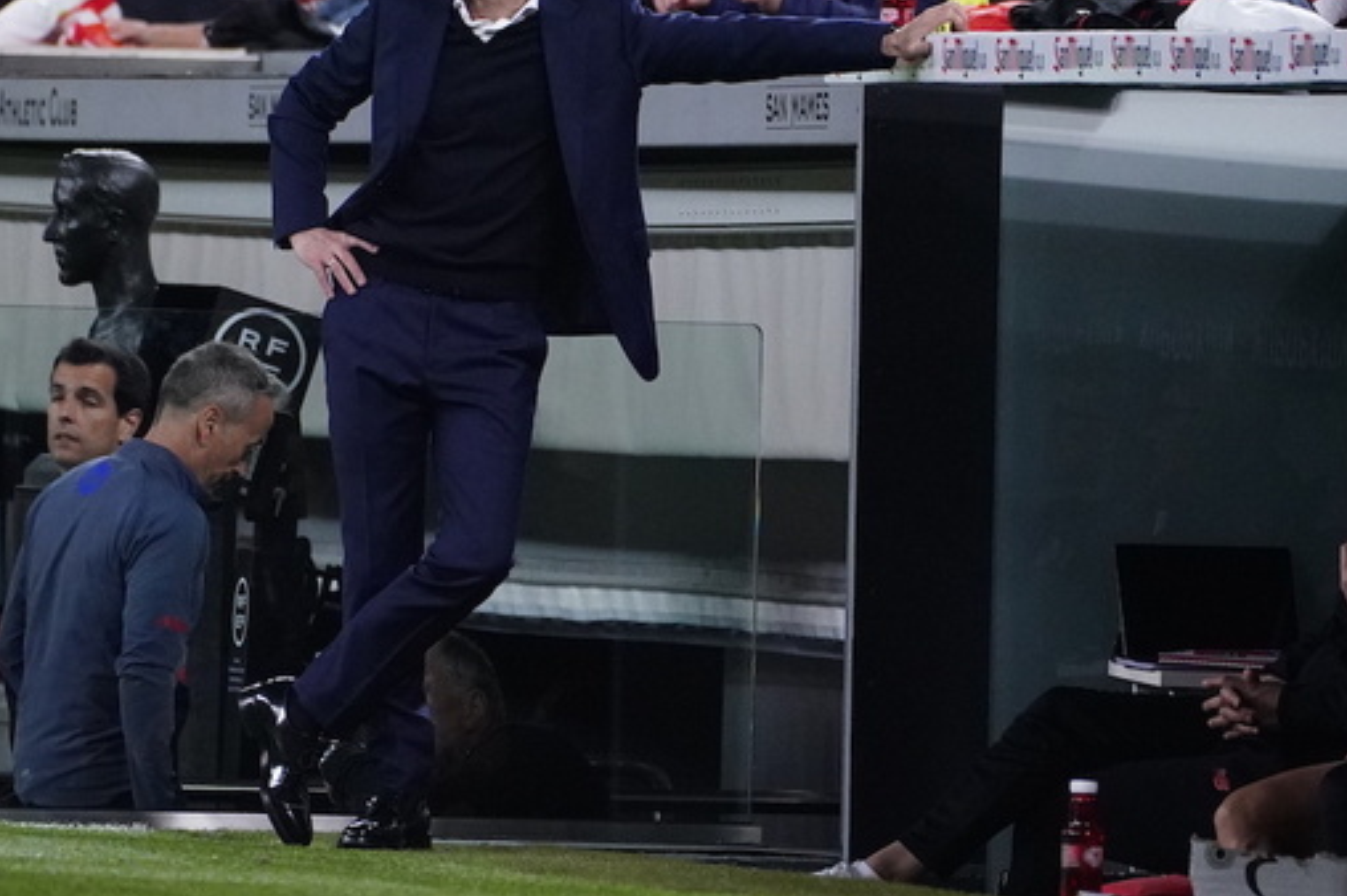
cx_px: 533
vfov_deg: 1.6
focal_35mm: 858
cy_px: 286
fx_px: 32082
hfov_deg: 2.4
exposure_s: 1/1250
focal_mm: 400
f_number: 5.6
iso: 6400
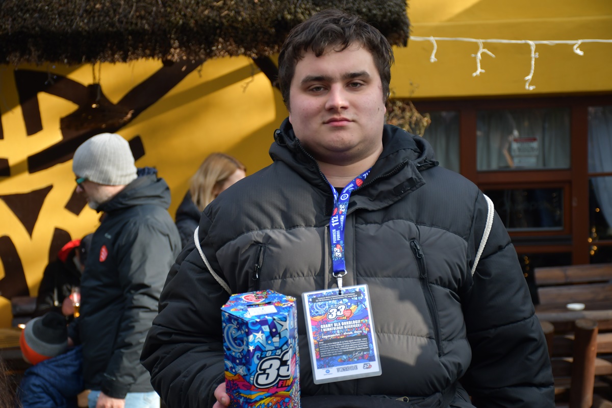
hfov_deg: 24.2
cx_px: 306
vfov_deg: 16.3
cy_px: 204
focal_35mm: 84
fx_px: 1428
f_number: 4.8
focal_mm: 56
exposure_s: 1/500
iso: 450
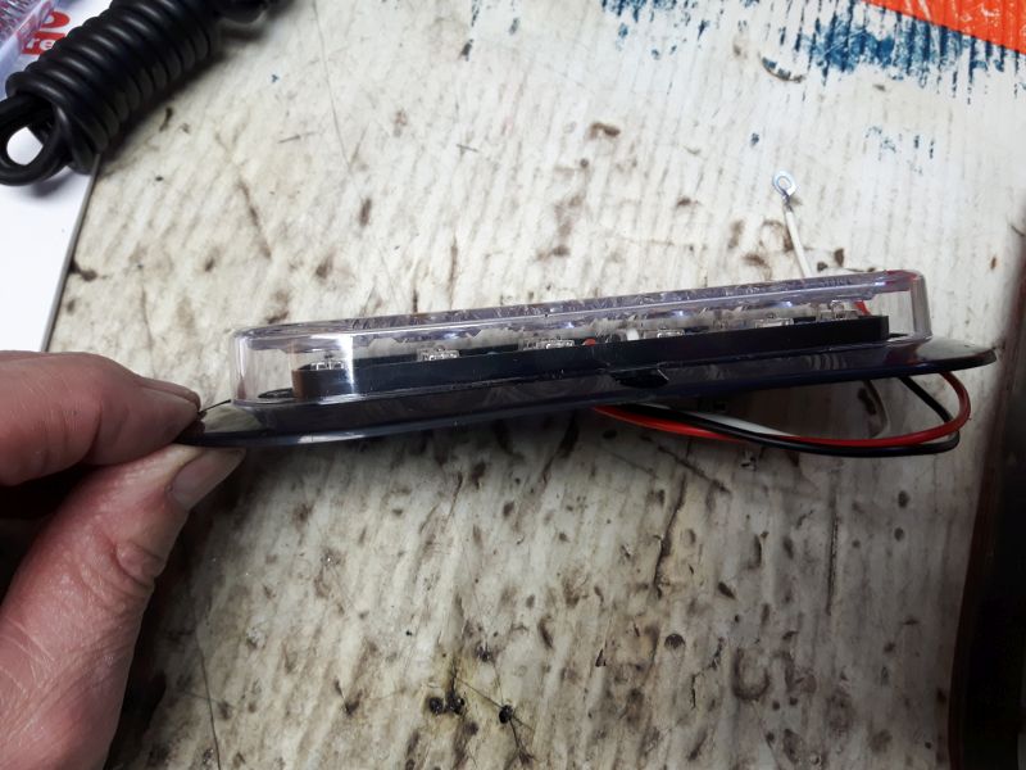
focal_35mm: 31
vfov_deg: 45.4
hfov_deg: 58.4
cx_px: 513
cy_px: 385
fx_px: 919
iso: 64
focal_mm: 3.7
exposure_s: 1/33
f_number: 1.9
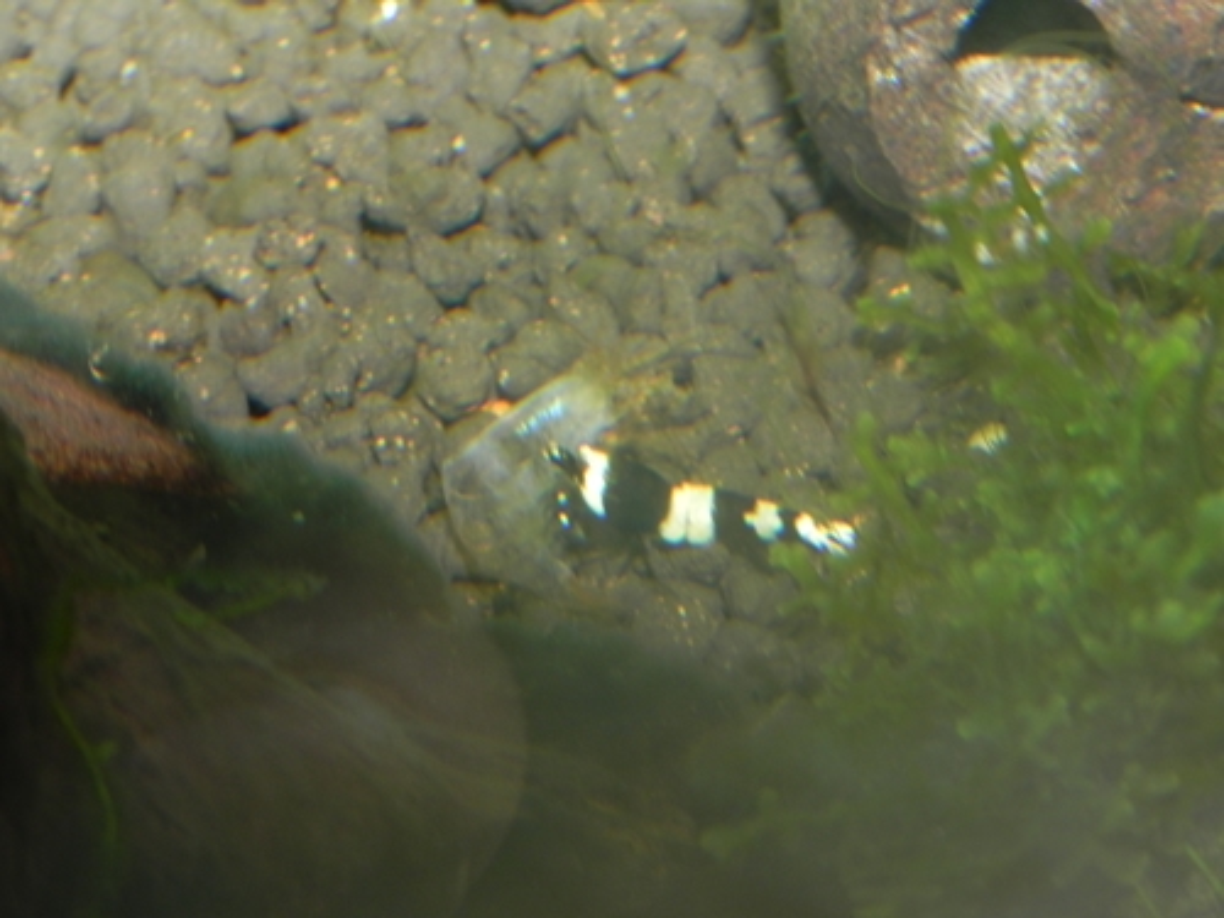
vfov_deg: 14.1
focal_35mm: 105
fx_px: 3713
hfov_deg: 18.7
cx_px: 612
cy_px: 459
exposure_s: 1/30
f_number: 8
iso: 200
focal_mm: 18.8
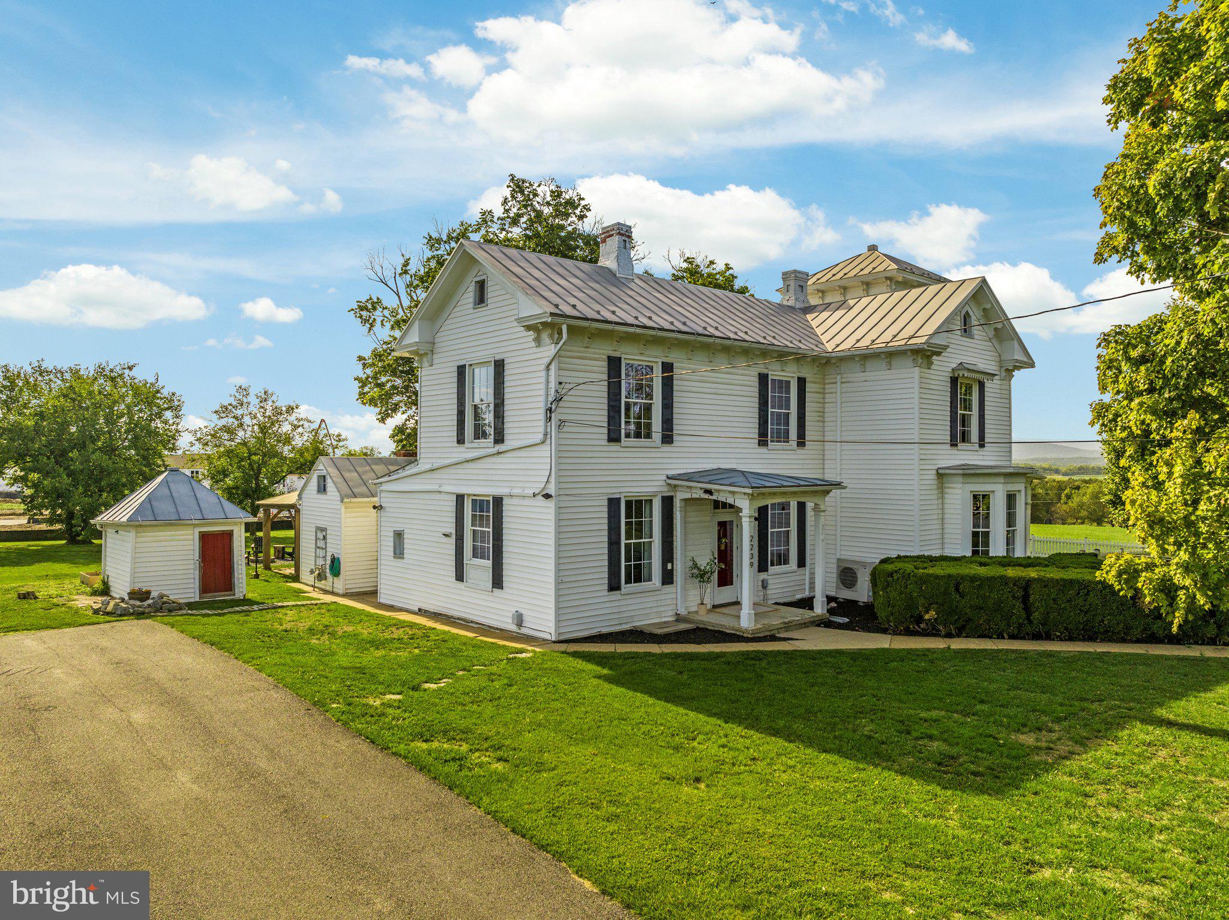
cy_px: 460
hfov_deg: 71.6
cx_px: 614
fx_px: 851
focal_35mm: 24
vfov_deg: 56.8
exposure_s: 1/320
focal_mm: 12.29
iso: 100
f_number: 4
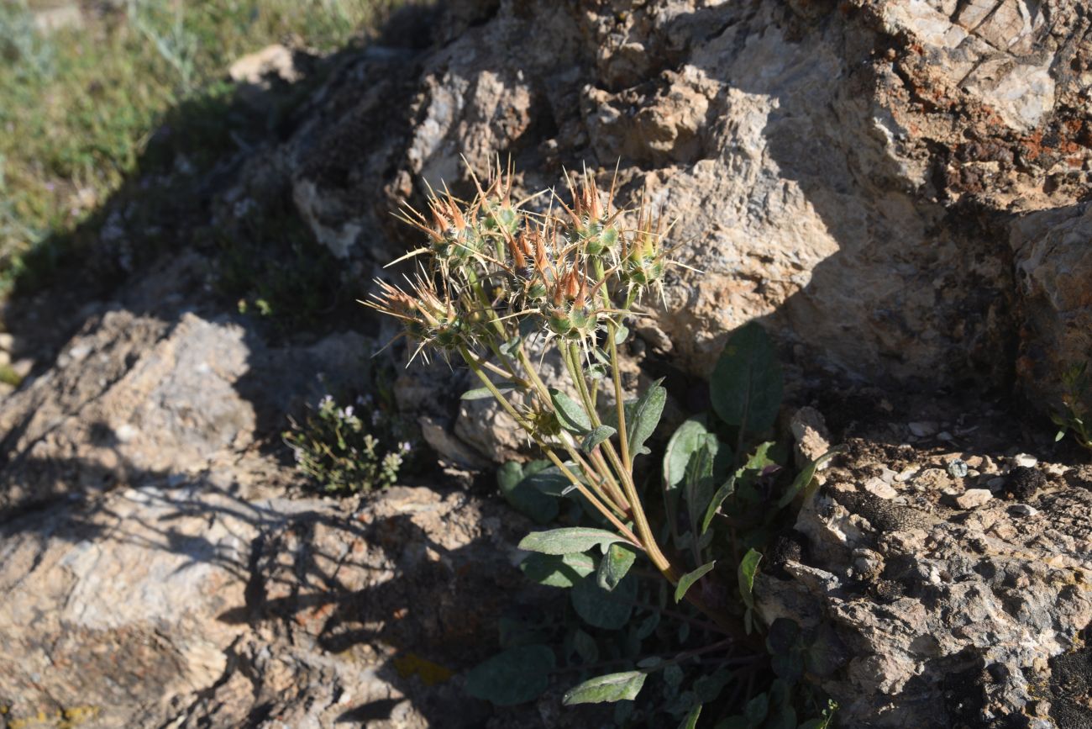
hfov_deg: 38.2
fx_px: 1577
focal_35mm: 52
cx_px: 546
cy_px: 364
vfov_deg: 26.0
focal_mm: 52
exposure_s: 1/200
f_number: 9
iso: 125
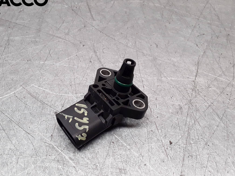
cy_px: 95
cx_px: 103
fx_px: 224
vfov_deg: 42.9
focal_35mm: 33
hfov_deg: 55.2
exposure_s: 1/120
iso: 100
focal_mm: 2.91
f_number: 1.9
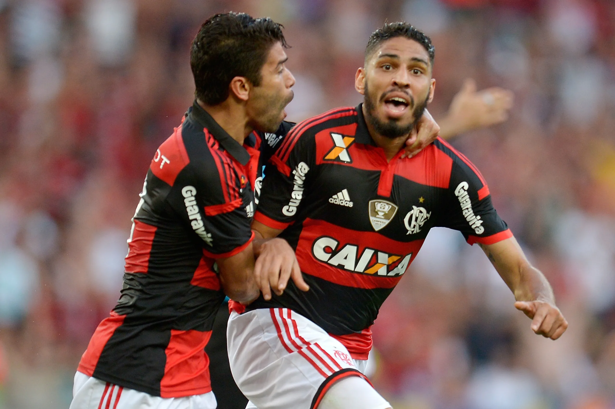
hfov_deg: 5.2
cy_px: 204
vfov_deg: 3.4
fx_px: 6830
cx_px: 308
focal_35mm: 400
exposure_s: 1/2000
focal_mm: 400
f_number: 2.8
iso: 1600
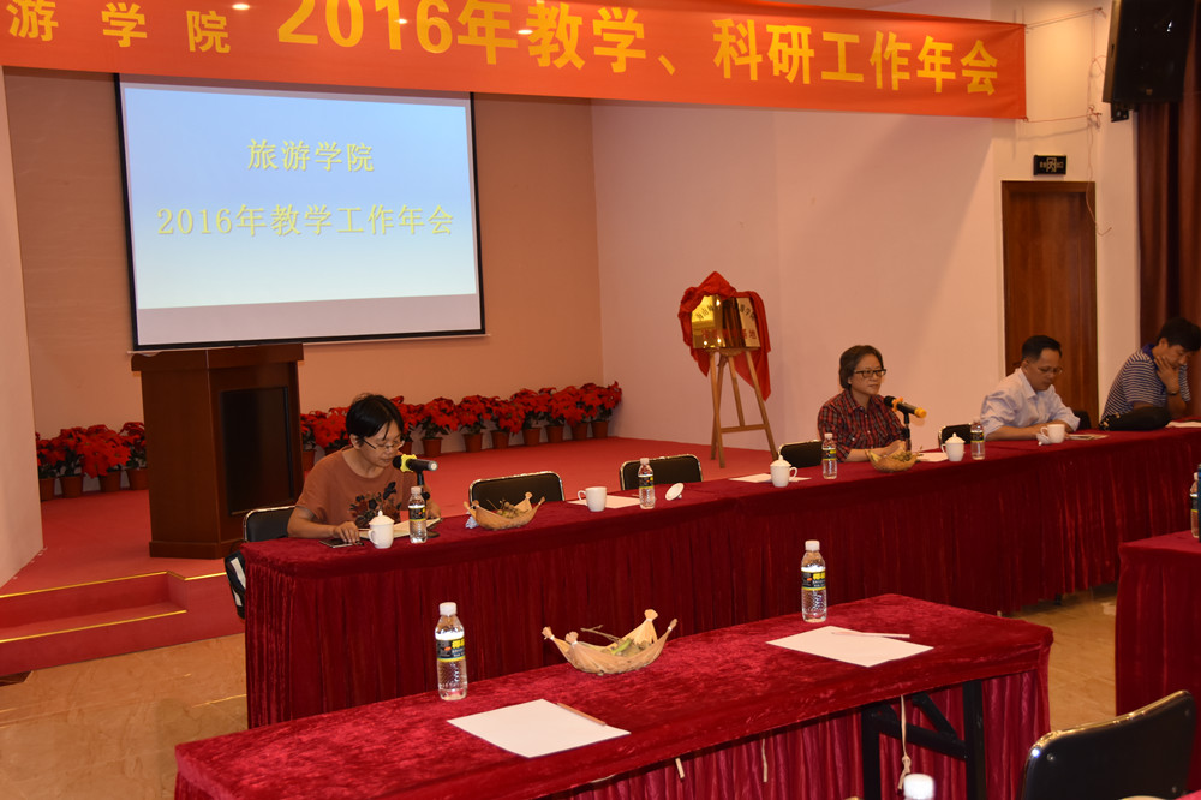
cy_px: 400
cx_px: 600
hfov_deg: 47.9
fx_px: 1351
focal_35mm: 40
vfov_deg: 33.0
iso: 640
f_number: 4
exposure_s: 1/60
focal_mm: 27
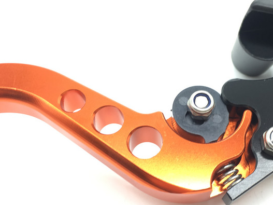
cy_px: 120
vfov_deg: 32.8
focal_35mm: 44
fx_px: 347
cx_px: 205
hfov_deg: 41.7
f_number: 2.2
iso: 25
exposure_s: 1/50
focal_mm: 4.15
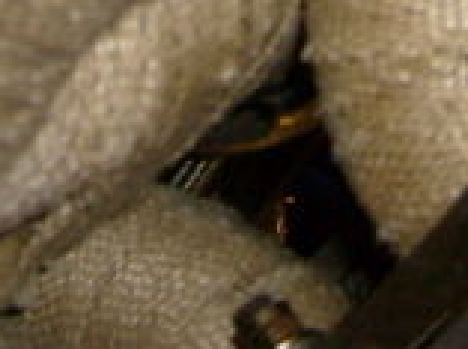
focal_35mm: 143
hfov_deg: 13.8
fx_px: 1929
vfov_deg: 9.6
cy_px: -364
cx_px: 137
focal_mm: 5.8
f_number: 2.8
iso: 100
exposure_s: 1/45
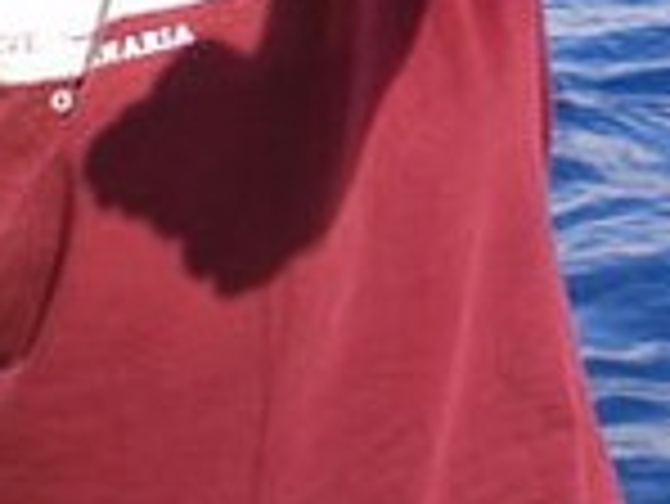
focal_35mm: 152
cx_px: 607
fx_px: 2944
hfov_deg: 12.9
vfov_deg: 9.7
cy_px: 32
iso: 50
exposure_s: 1/320
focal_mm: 6.3
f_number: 4.6
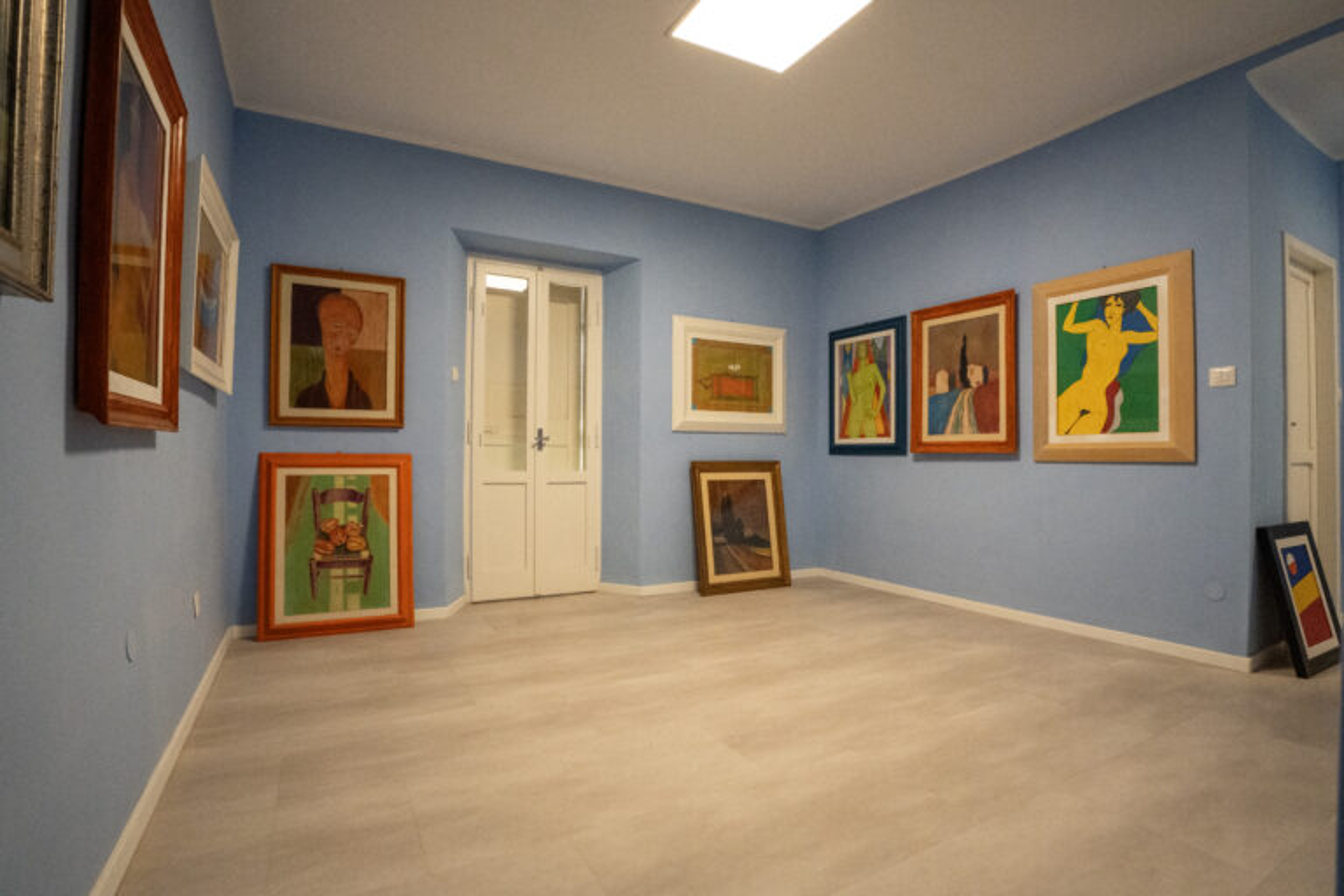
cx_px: 672
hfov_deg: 96.7
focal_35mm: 16
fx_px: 597
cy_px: 448
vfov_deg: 73.7
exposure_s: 1/100
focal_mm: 16
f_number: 10
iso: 8000
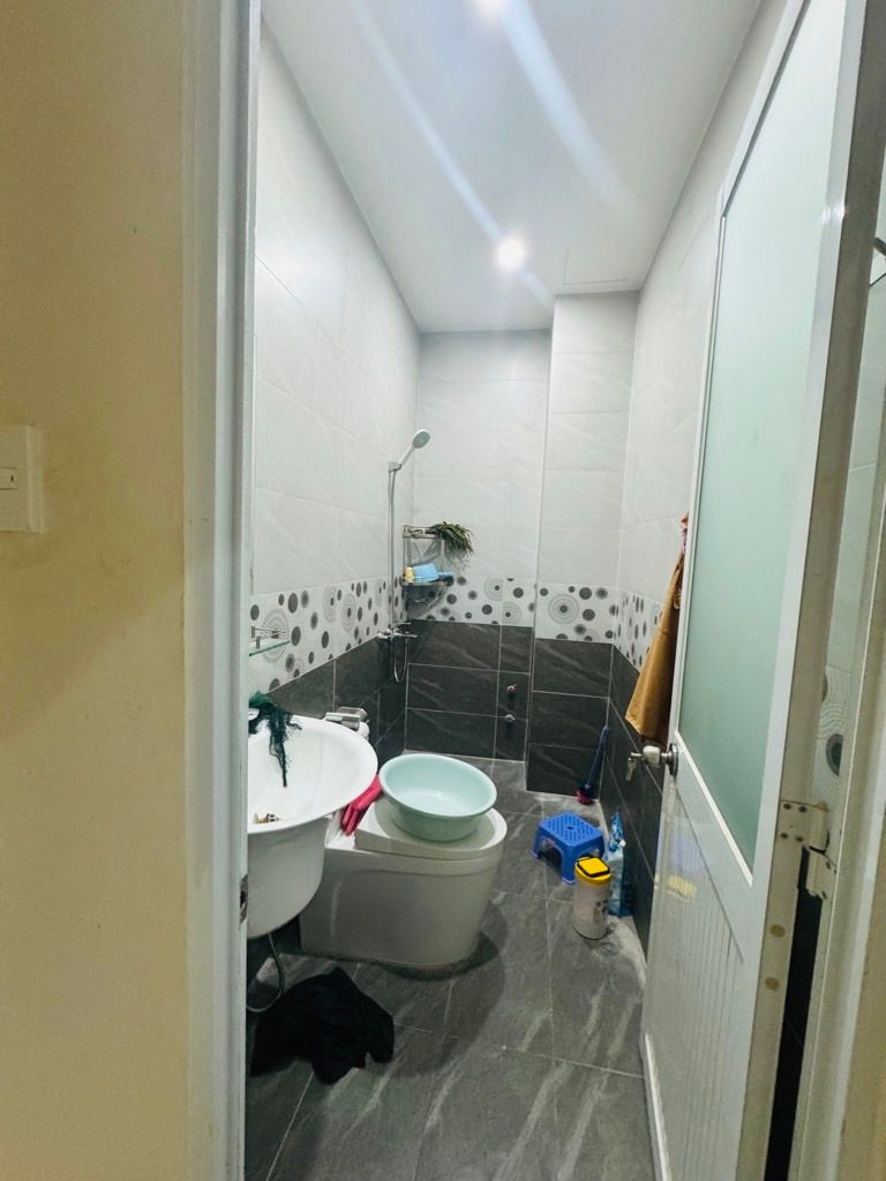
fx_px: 478
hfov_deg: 85.7
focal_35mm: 14
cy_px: 590
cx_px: 443
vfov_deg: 102.1
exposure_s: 1/50
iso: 320
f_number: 2.2
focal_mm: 2.22
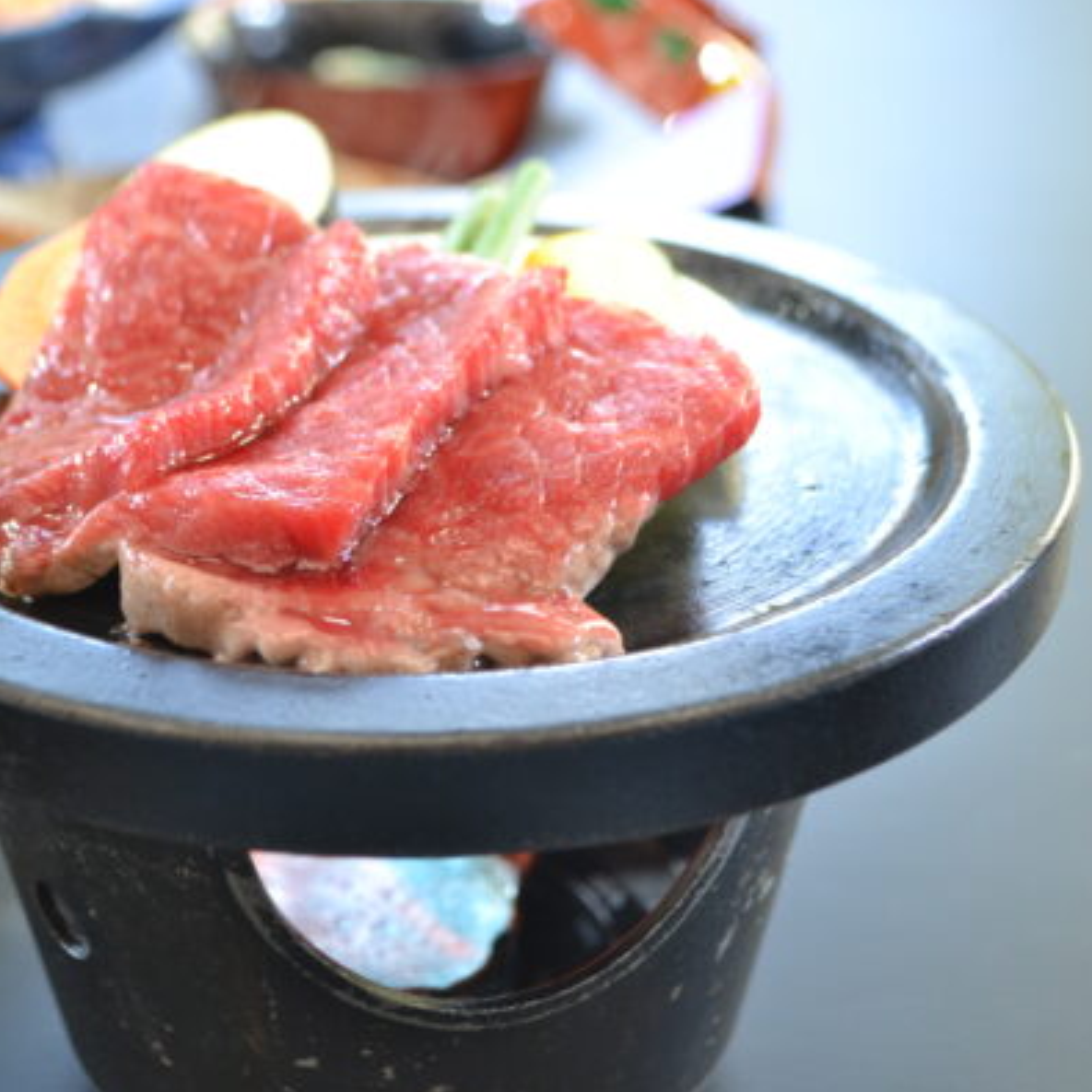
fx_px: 2213
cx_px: 429
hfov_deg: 27.7
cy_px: 545
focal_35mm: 62
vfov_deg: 27.7
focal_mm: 32
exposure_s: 1/40
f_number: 4.8
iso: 800
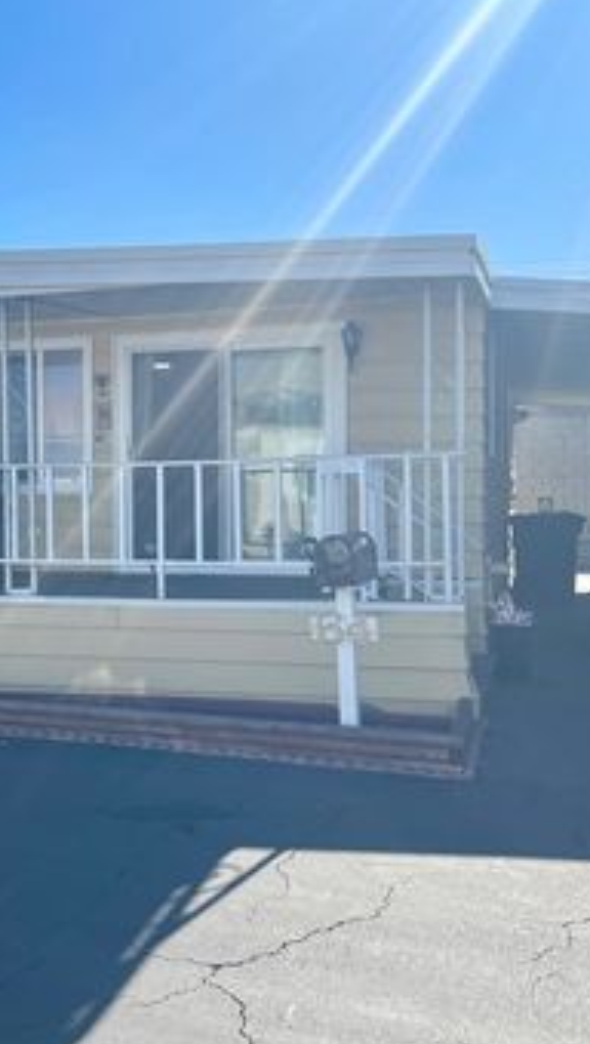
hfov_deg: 29.2
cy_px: 514
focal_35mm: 40
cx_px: 126
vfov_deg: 50.4
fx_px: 1109
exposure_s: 1/3559
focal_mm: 5.1
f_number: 1.6
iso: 32
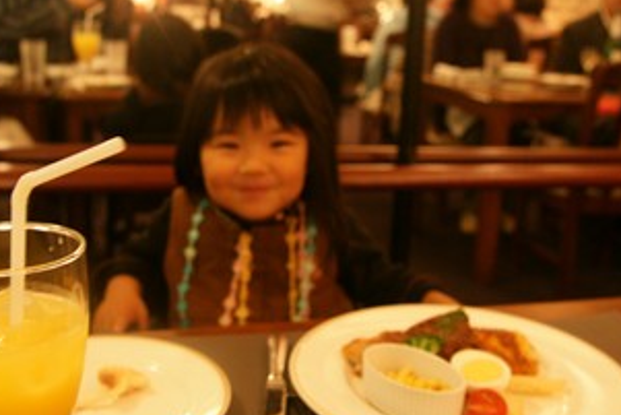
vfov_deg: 29.3
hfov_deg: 42.7
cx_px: 303
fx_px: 794
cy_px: 197
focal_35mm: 46
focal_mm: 22
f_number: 4.5
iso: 800
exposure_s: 1/1.67
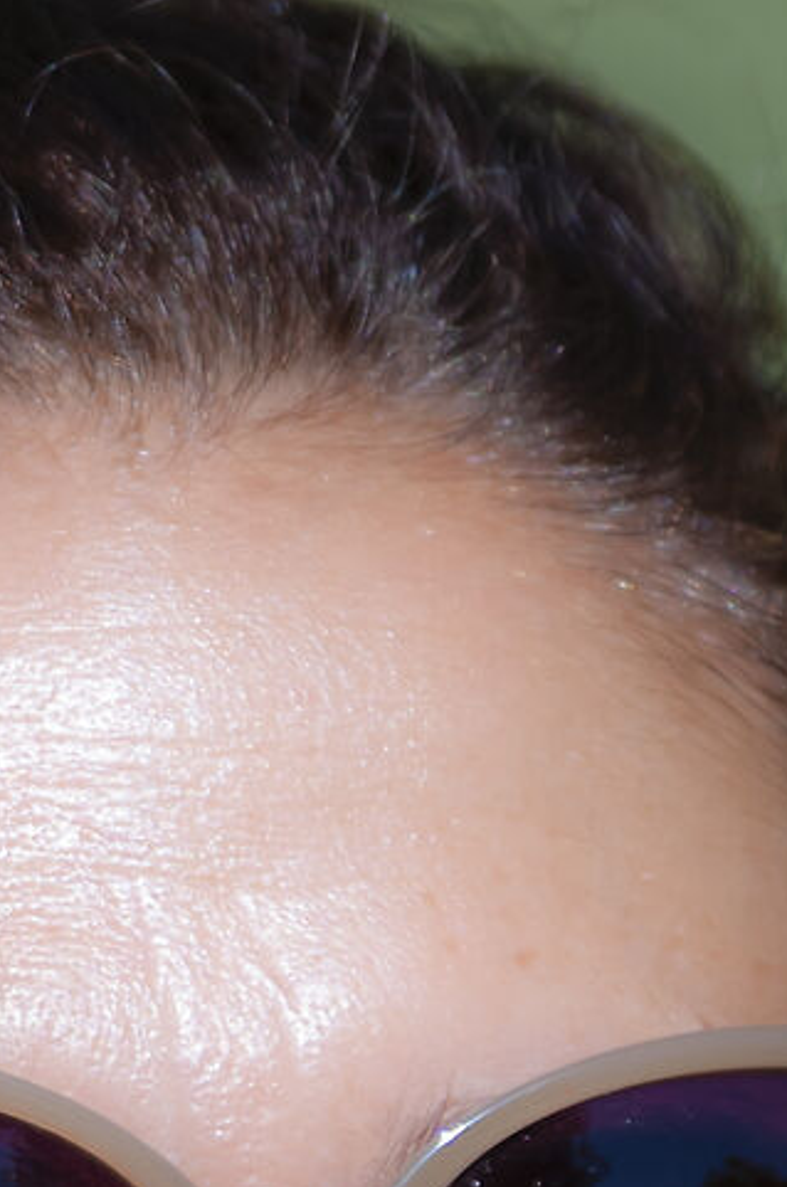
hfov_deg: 2.8
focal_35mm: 486
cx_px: 123
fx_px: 16009
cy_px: 1419
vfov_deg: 4.2
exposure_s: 1/3200
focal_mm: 65
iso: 200
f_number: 2.8
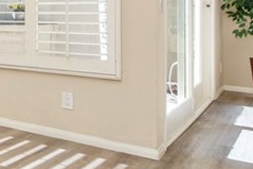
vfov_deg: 21.9
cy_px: 8
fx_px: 421
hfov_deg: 24.4
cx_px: -145
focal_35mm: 60
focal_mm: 14
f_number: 7.1
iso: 100
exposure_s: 1/160
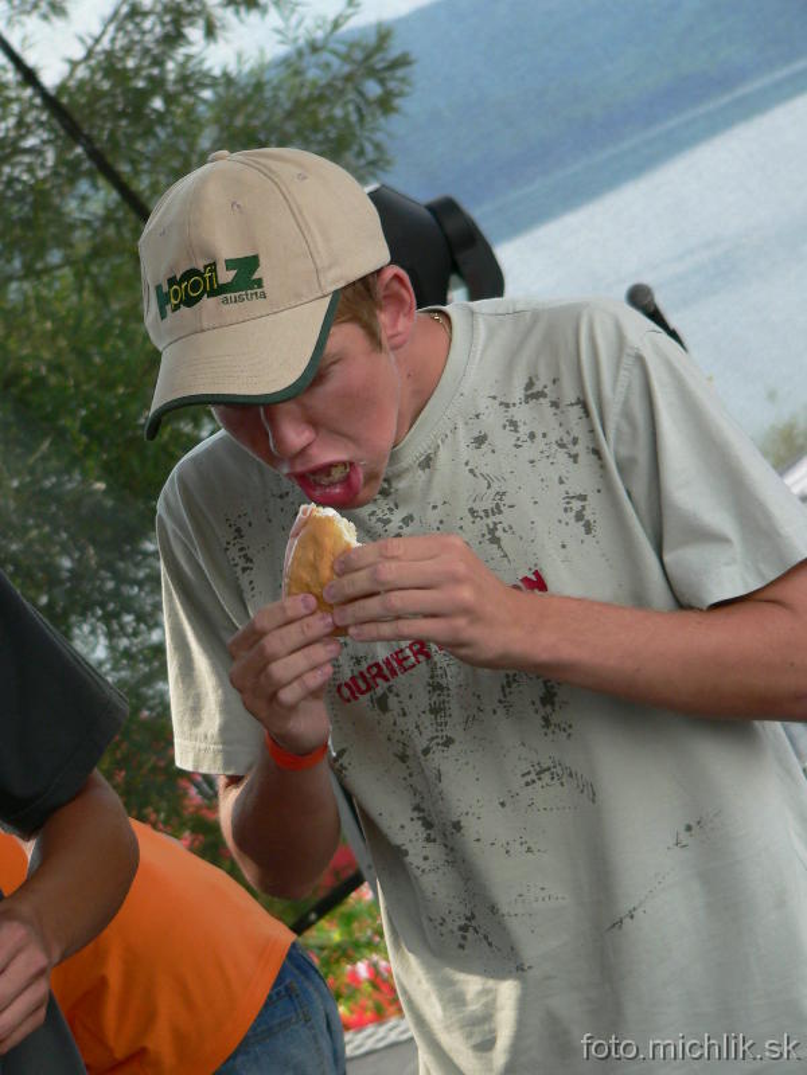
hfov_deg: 11.8
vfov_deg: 15.6
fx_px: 3917
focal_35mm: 126
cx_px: 404
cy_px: 538
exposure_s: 1/320
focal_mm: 20.9
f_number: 2.8
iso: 100
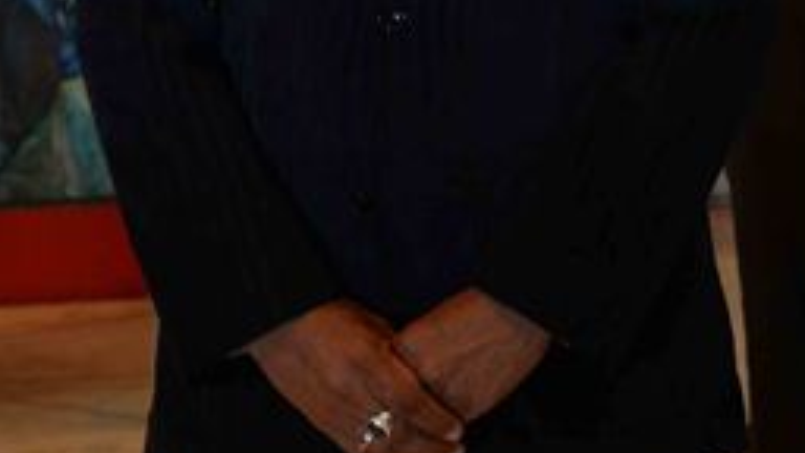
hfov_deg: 14.5
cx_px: 1349
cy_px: -343
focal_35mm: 134
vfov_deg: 8.7
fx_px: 2860
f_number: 5.6
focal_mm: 32
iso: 640
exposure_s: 1/30
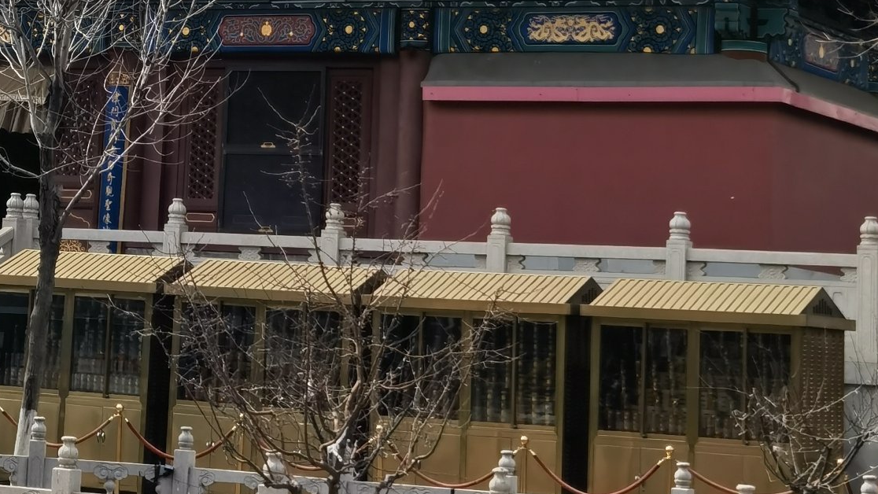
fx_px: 2980
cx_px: 118
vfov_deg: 9.2
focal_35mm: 128
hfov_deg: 16.6
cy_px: -289
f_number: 1.9
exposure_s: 1/5000
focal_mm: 6.67
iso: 50
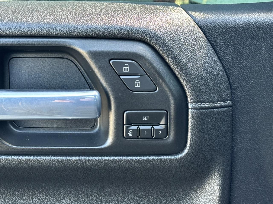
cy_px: 102
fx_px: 379
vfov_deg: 30.3
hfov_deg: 39.7
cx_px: 136
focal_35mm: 48
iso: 100
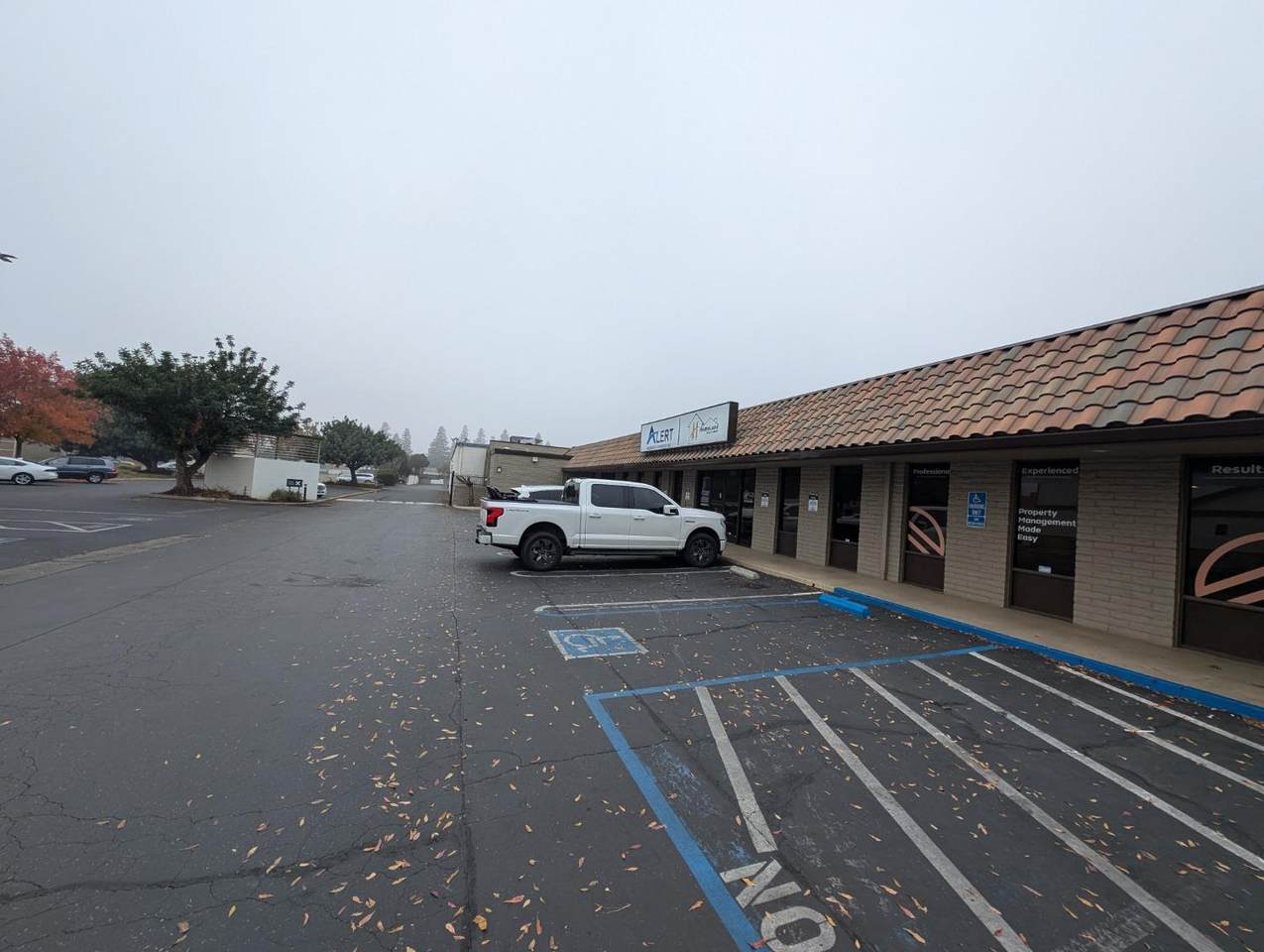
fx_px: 439
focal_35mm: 12
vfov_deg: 94.6
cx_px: 632
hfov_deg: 110.5
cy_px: 476
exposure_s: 1/304
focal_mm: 2.23
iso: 42
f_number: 1.95
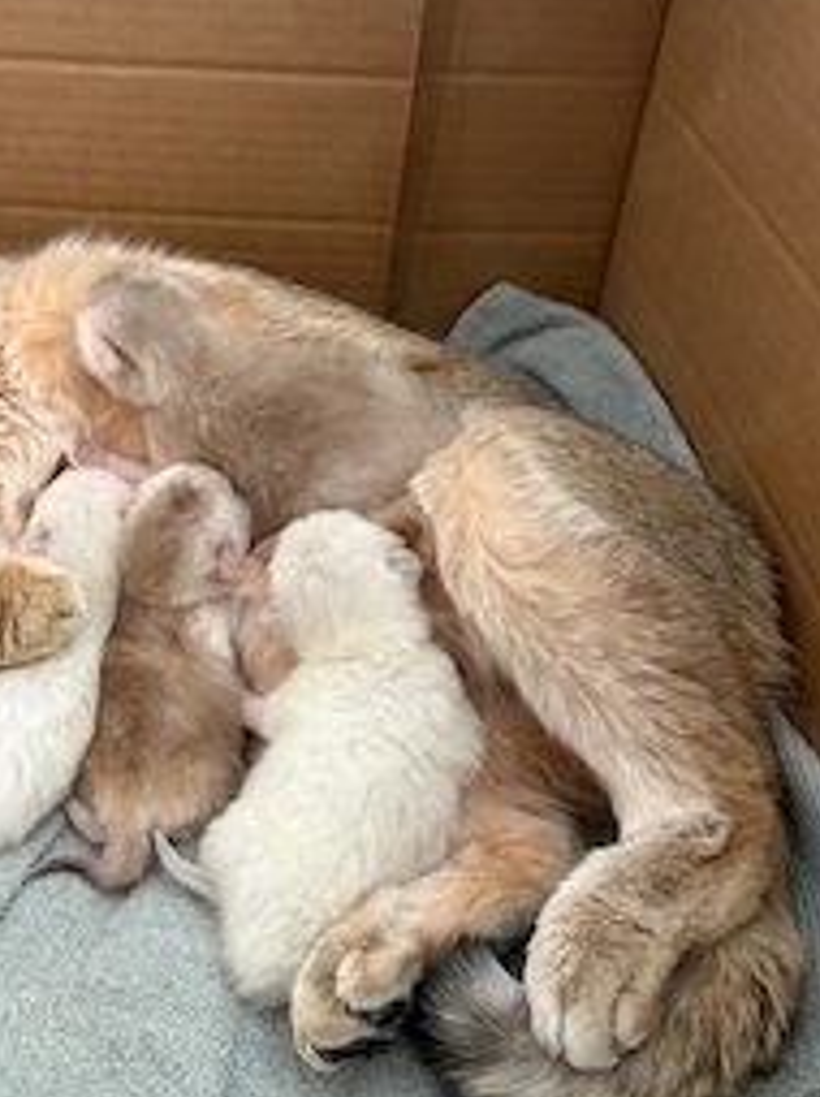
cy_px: 479
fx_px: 1297
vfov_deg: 45.7
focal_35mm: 41
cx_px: 186
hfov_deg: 34.2
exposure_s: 1/60
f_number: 1.6
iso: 400
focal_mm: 5.96
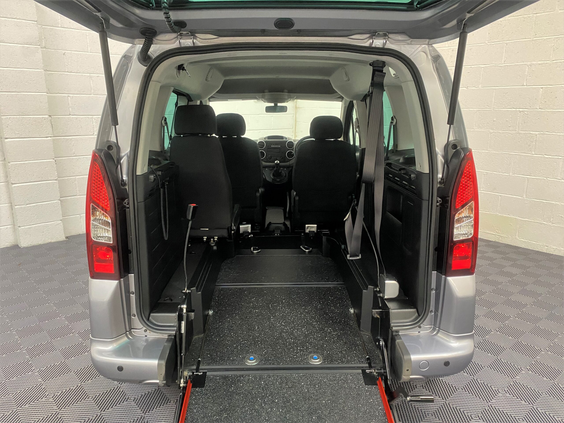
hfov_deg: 67.3
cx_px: 282
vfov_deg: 53.1
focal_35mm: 26
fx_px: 424
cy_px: 212
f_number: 1.8
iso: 320
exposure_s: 1/50
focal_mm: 4.25
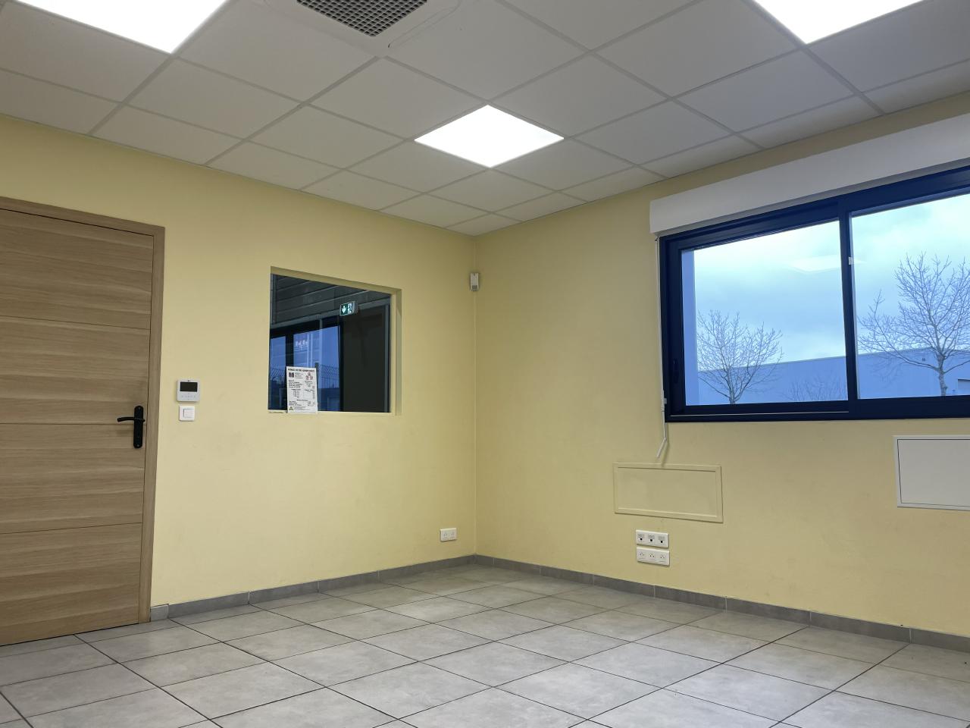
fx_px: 729
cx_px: 485
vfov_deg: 53.1
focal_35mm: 26
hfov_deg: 67.3
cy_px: 364
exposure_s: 1/100
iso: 50
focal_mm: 4.2
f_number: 1.6
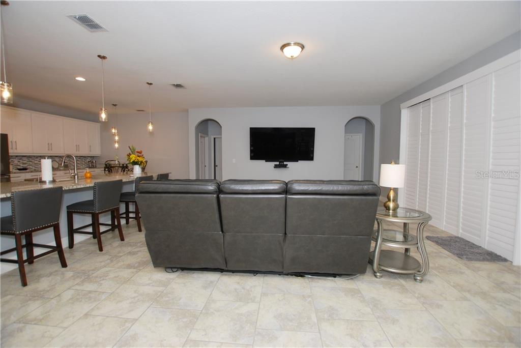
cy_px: 174
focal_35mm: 15
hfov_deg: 100.4
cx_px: 260
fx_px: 217
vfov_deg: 77.4
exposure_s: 1/60
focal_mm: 10
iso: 200
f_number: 4
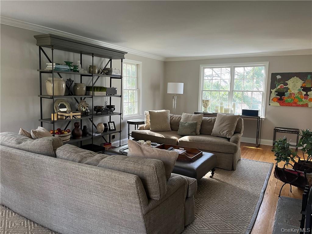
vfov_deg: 53.1
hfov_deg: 67.3
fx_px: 234
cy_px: 117
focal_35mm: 26
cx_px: 156
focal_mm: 5.1
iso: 125
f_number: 1.6
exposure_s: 1/66
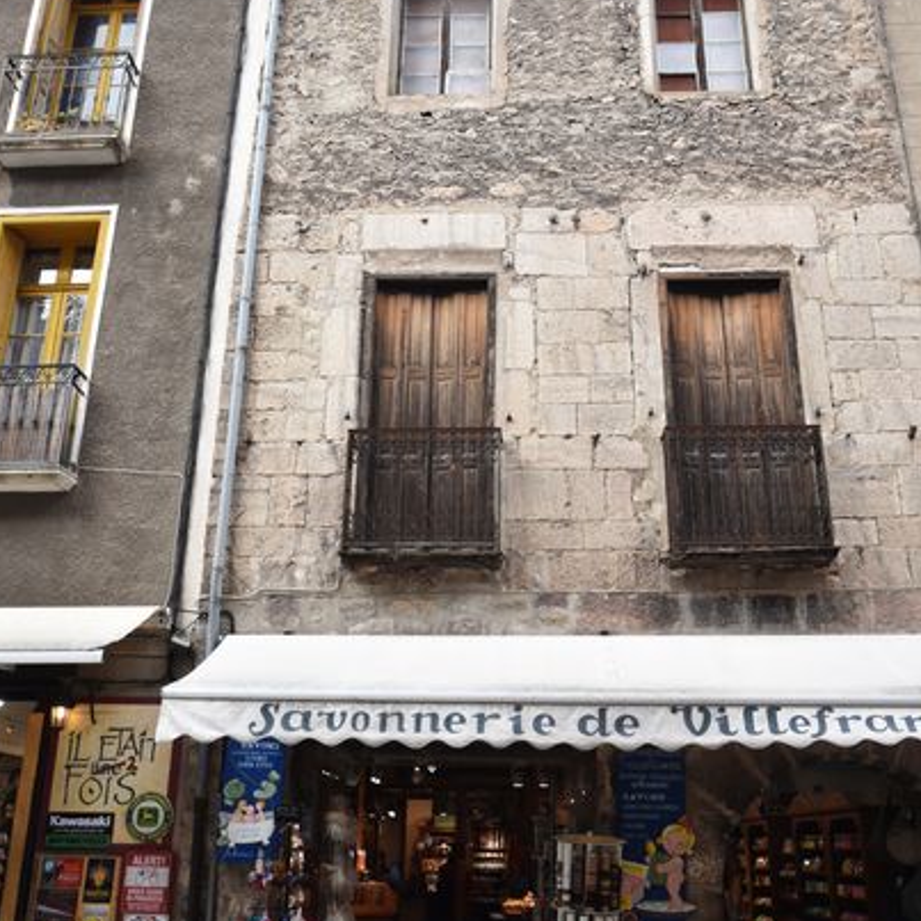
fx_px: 933
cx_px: 506
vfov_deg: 52.4
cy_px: 510
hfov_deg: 52.4
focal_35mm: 31
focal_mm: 14
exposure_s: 1/200
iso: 400
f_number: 7.1
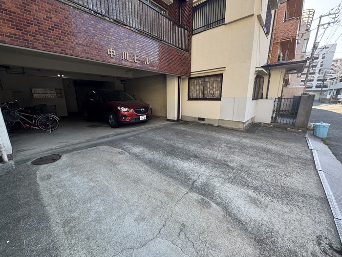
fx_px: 138
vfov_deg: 85.7
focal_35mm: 14
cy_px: 128
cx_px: 171
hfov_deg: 102.1
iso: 40
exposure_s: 1/149
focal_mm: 2.22
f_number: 2.2
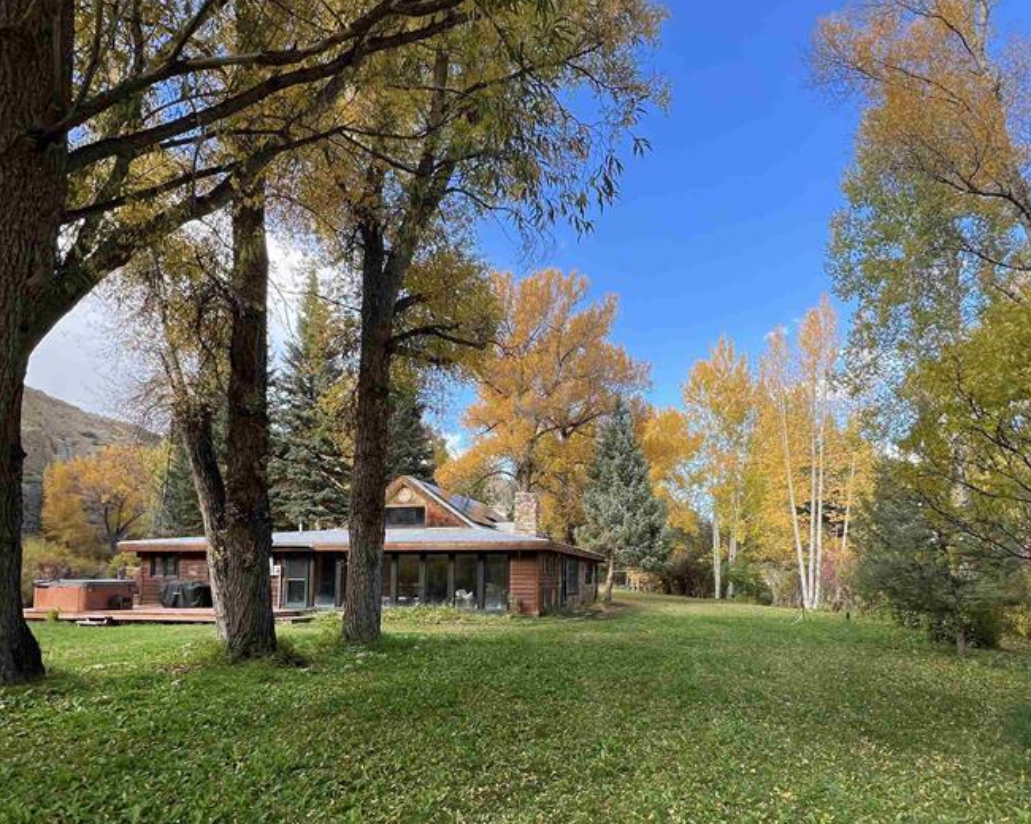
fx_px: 610
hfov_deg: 80.2
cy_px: 526
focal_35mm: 20
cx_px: 561
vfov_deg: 66.8
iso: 32
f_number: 1.8
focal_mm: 1.57
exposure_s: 1/168
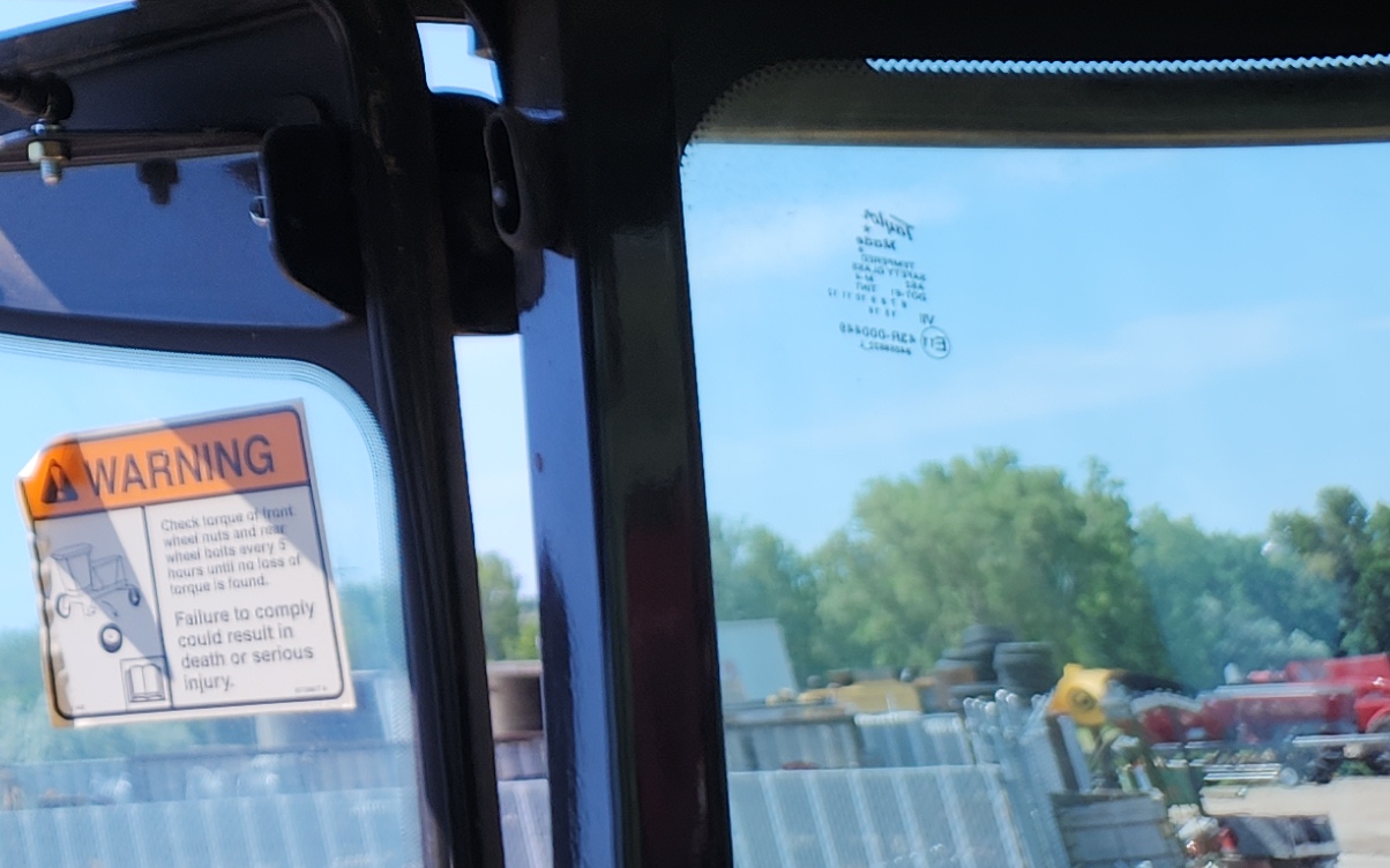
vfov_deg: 13.9
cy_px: -806
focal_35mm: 81
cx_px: -904
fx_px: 3068
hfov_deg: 20.4
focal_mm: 5.4
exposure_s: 1/572
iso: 20
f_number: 1.8
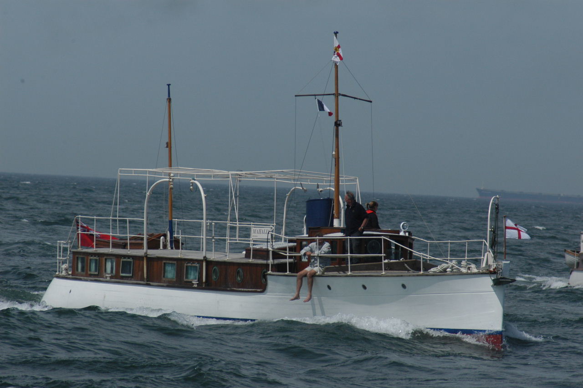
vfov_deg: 3.7
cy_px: 194
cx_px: 292
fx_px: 6070
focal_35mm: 375
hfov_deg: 5.5
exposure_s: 1/2500
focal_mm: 250
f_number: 6.3
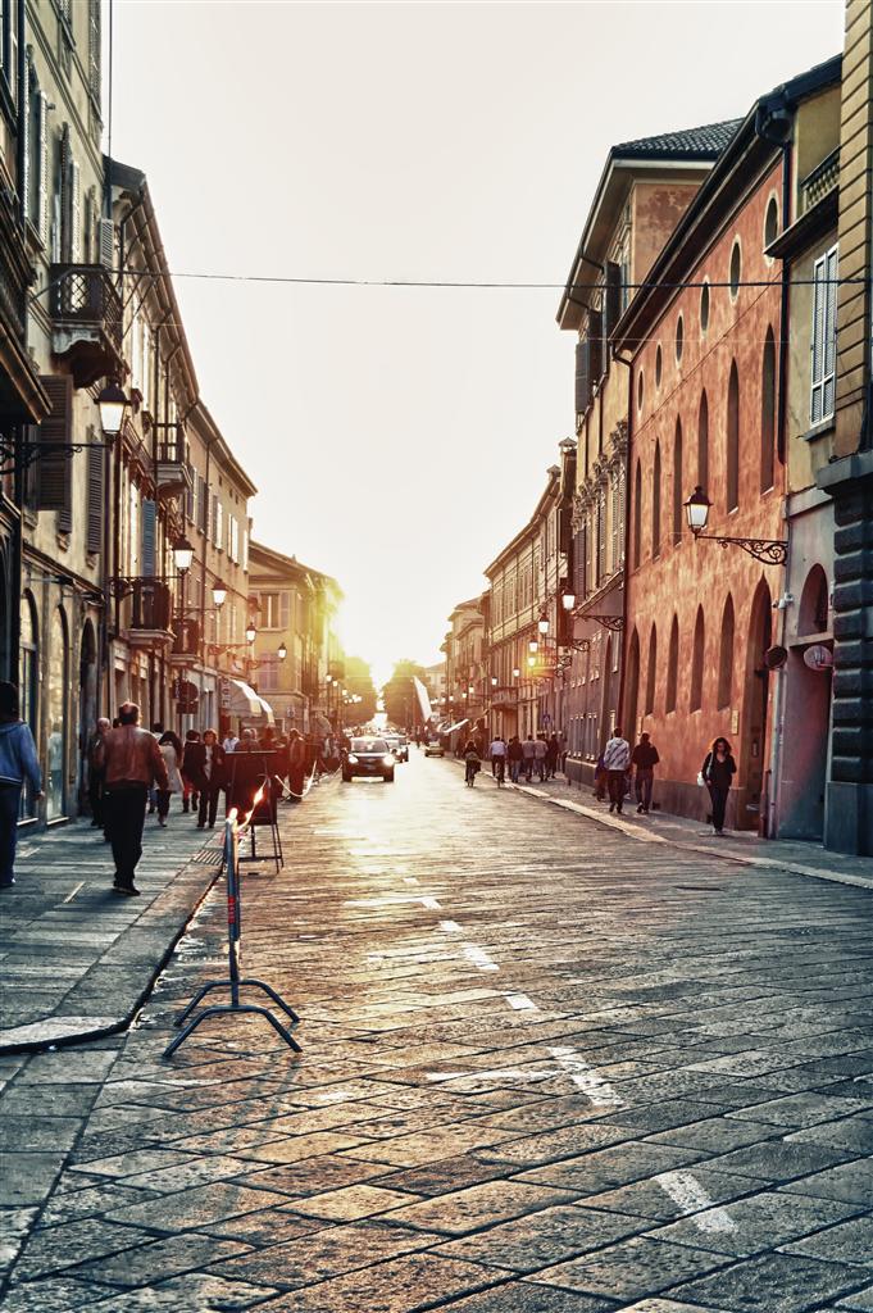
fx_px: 2040
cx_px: 436
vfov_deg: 35.7
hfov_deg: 24.2
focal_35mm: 56
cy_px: 656
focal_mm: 37
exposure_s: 1/160
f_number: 5
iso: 800
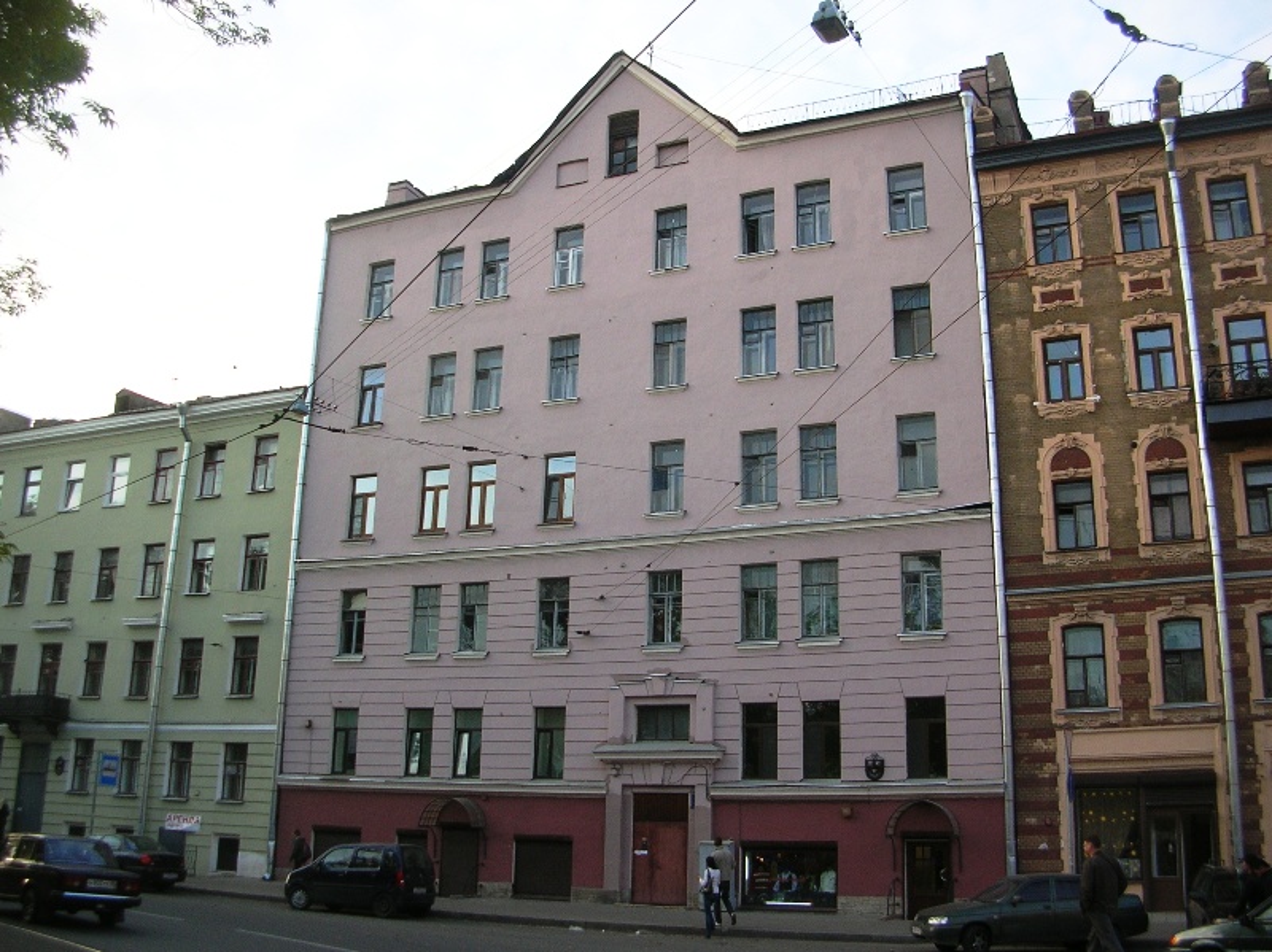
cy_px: 476
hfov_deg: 52.7
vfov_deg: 40.7
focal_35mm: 35
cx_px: 636
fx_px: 1285
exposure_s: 1/183
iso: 50
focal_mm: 5.8
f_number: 2.8
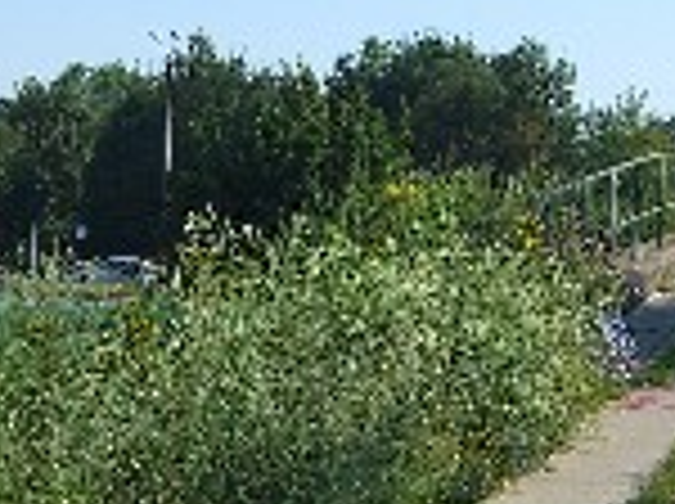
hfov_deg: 13.3
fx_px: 2881
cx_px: 182
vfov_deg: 9.9
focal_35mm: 148
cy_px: 466
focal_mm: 7.9
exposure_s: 1/125
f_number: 8
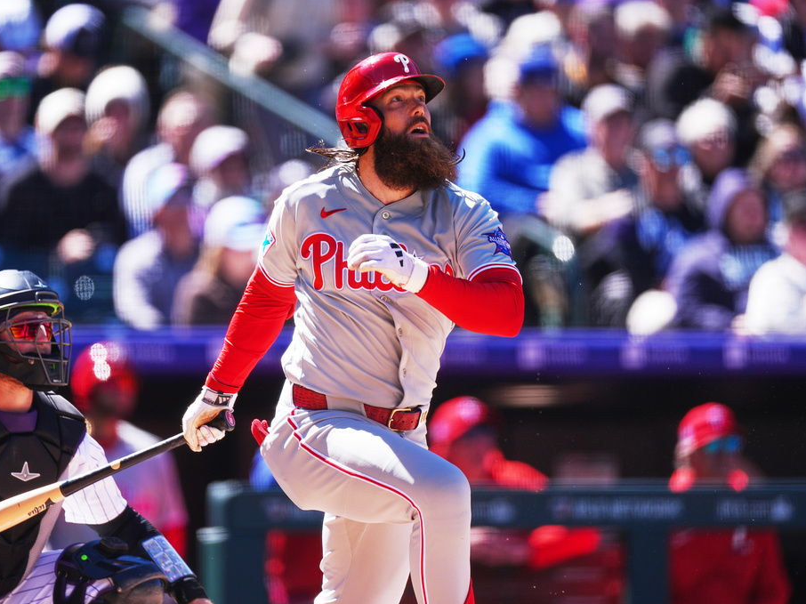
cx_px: 364
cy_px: 302
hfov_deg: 3.0
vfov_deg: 2.3
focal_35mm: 652
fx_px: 15177
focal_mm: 600
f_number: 4
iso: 200
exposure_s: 1/1250
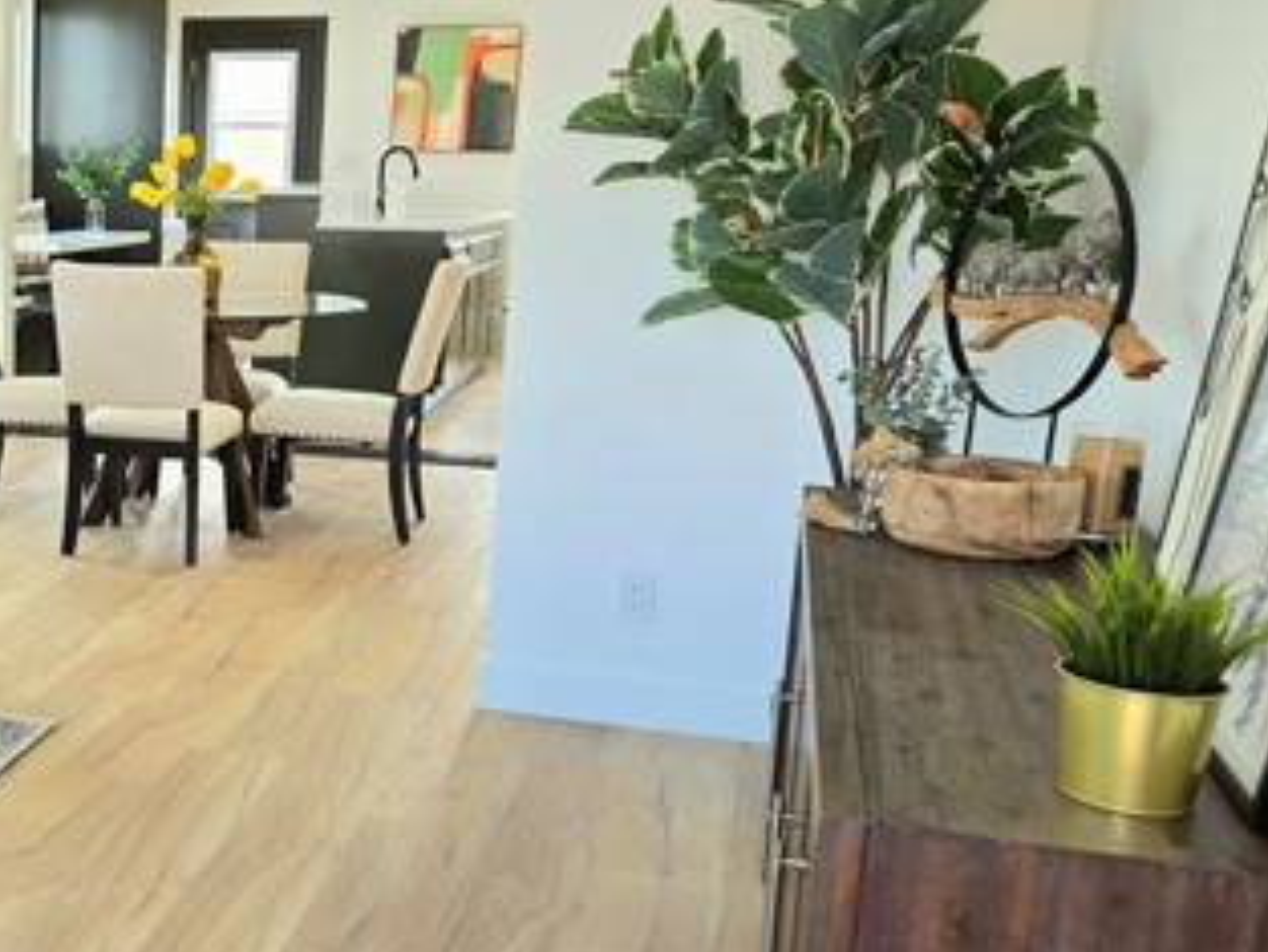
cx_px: 49
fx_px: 1722
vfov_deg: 30.9
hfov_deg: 36.9
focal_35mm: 47
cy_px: 514
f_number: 1.8
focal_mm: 5.4
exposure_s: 1/120
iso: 32
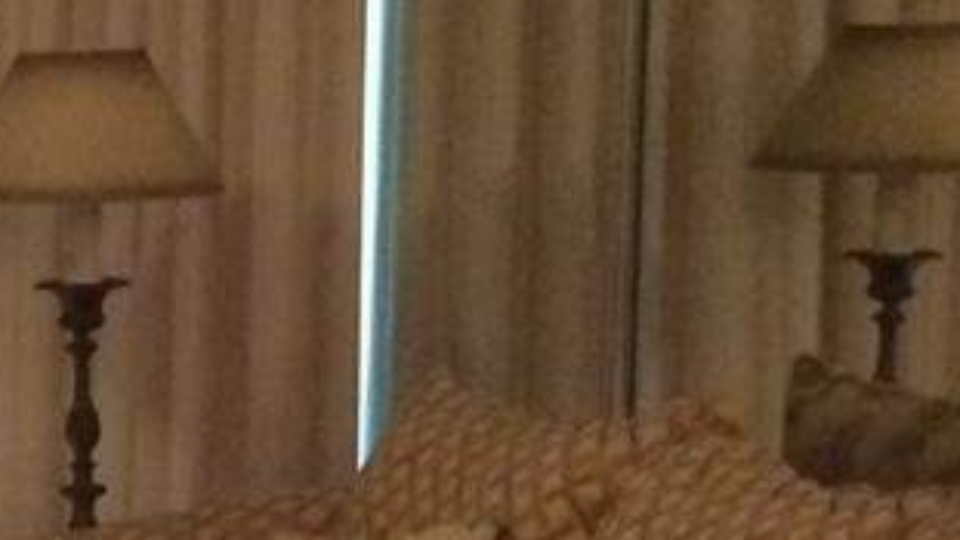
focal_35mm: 166
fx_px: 4226
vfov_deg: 7.2
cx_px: -787
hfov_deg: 11.9
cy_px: 824
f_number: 2.2
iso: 320
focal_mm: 4.15
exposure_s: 1/15
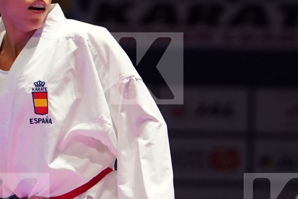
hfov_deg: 3.6
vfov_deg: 2.4
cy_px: 68
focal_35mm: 575
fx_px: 4760
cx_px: 13
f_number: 2.8
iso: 2500
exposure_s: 1/1000
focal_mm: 161
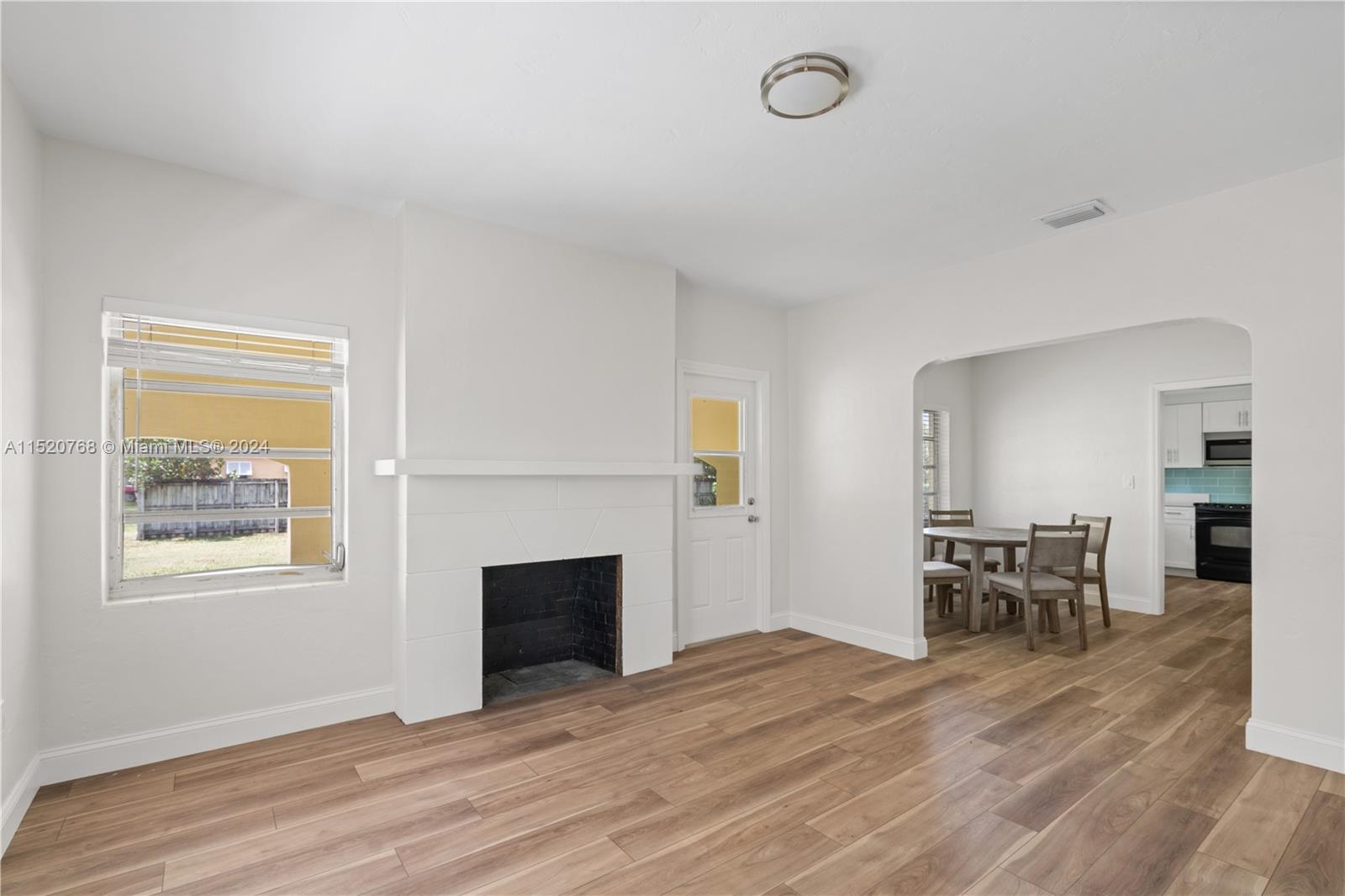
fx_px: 598
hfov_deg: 96.7
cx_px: 672
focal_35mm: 16
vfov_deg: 73.7
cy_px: 448
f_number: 7.1
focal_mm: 16
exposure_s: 1/2
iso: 100
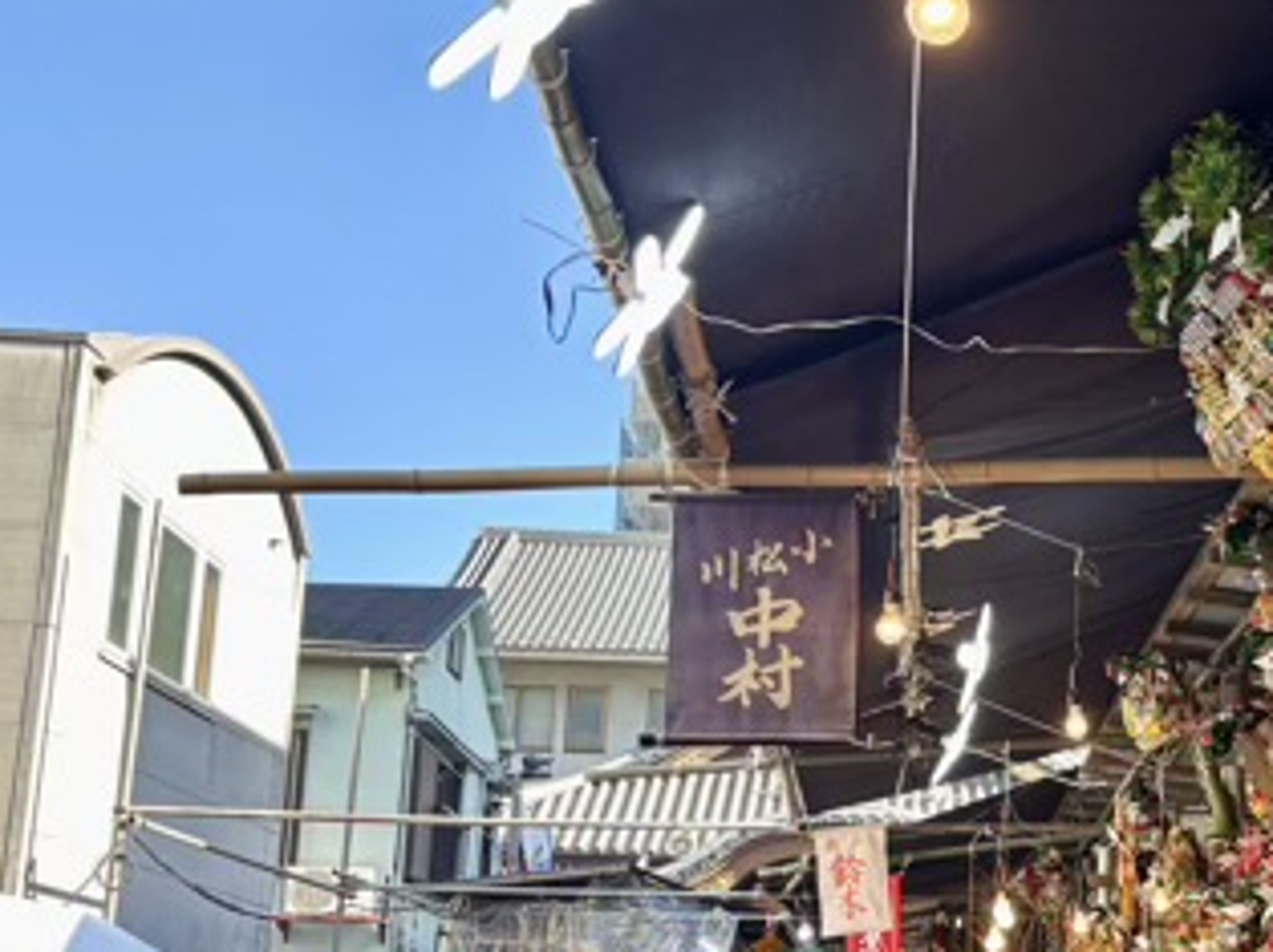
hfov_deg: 31.6
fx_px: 2131
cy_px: 650
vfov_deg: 25.0
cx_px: 1164
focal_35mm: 58
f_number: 1.6
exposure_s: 1/162
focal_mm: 5.96
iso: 40
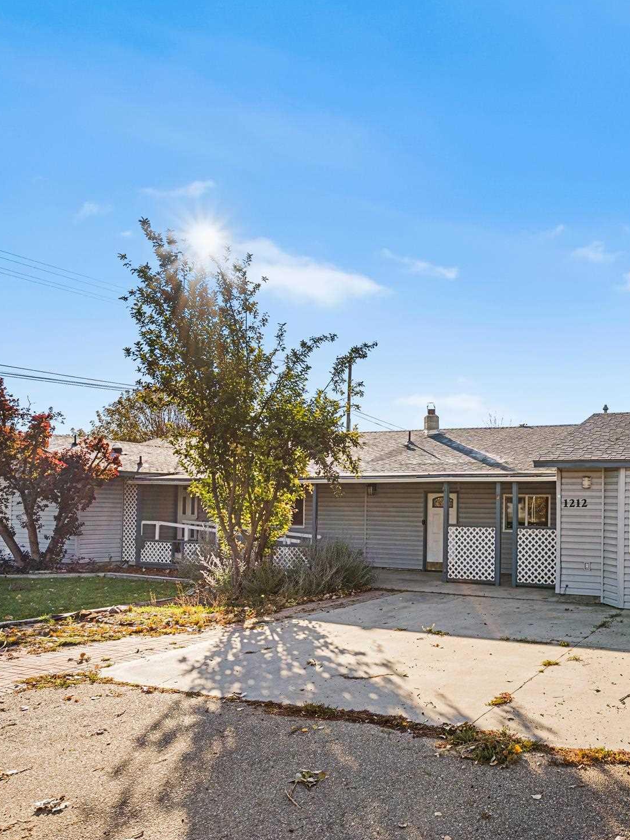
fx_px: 679
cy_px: 448
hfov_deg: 46.9
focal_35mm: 28
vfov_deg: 63.4
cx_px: 510
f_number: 9
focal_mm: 17
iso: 250
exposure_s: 1/160
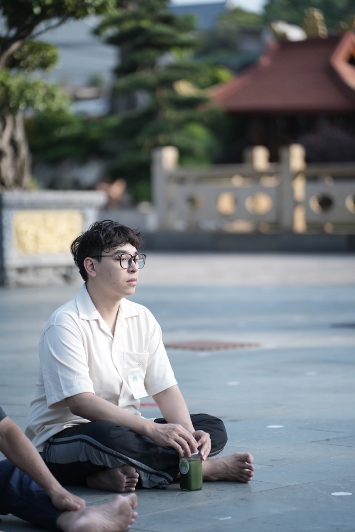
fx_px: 2219
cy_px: 266
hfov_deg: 9.1
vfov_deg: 13.7
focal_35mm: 150
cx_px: 178
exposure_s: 1/2000
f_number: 2.8
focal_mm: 150
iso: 500
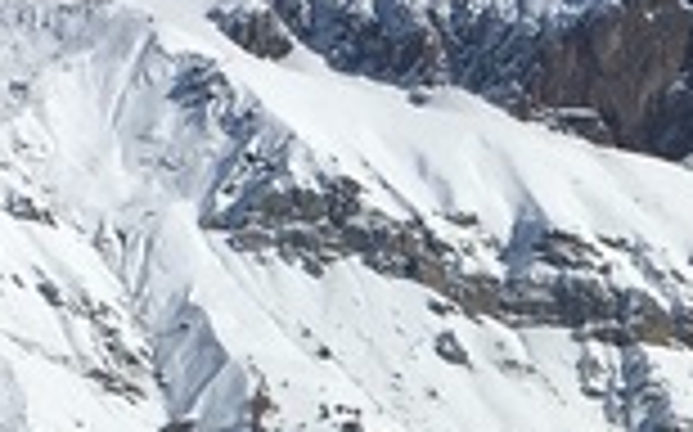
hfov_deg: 10.1
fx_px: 3869
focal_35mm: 205
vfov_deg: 6.3
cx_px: 819
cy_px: 670
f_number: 2.2
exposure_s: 1/5917
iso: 25
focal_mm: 4.15
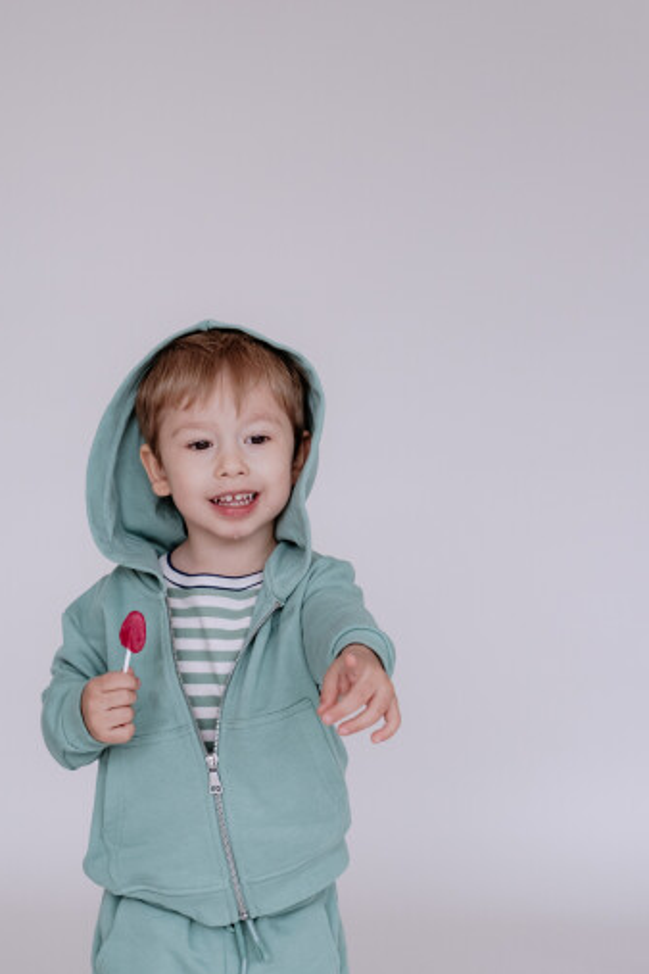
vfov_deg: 27.3
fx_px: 2001
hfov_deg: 18.4
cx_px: 207
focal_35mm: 74
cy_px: 549
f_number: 3.2
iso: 800
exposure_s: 1/125
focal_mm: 33
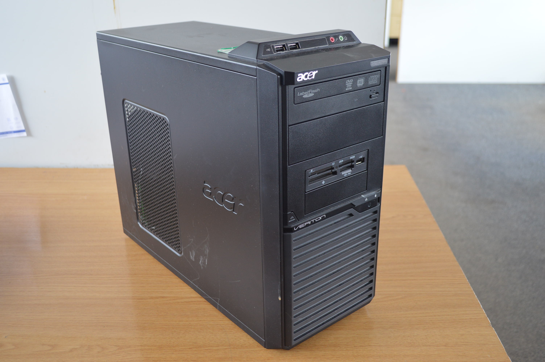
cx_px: 272
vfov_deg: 36.8
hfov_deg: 53.2
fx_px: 545
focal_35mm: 36
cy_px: 181
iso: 400
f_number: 4
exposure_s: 1/60
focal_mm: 24
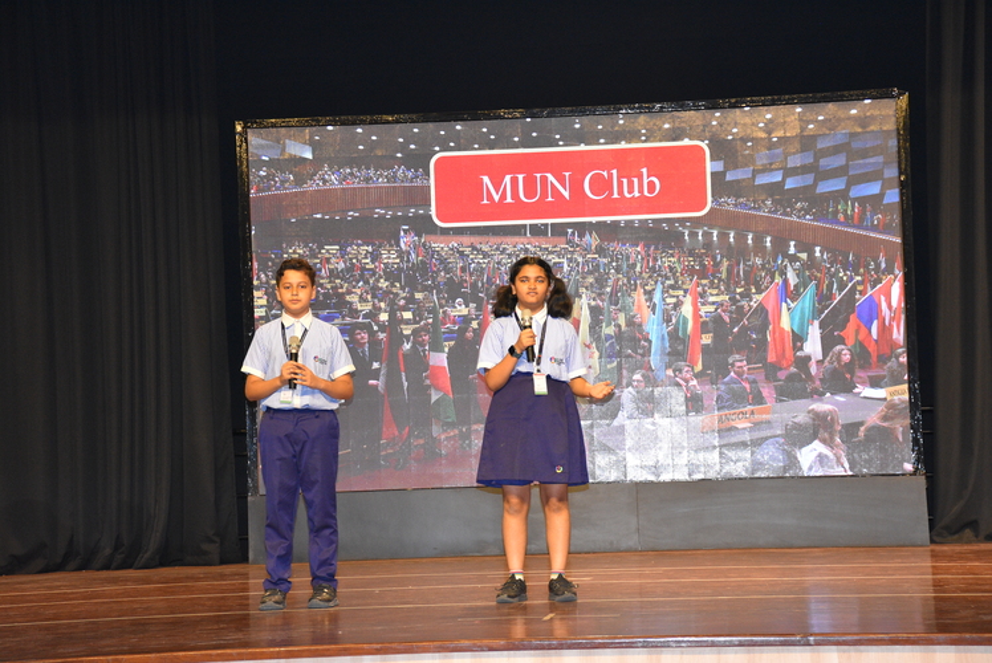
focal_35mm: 84
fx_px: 2316
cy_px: 332
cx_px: 496
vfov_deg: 16.3
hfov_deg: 24.2
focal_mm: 56
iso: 2000
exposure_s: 1/80
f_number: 6.3
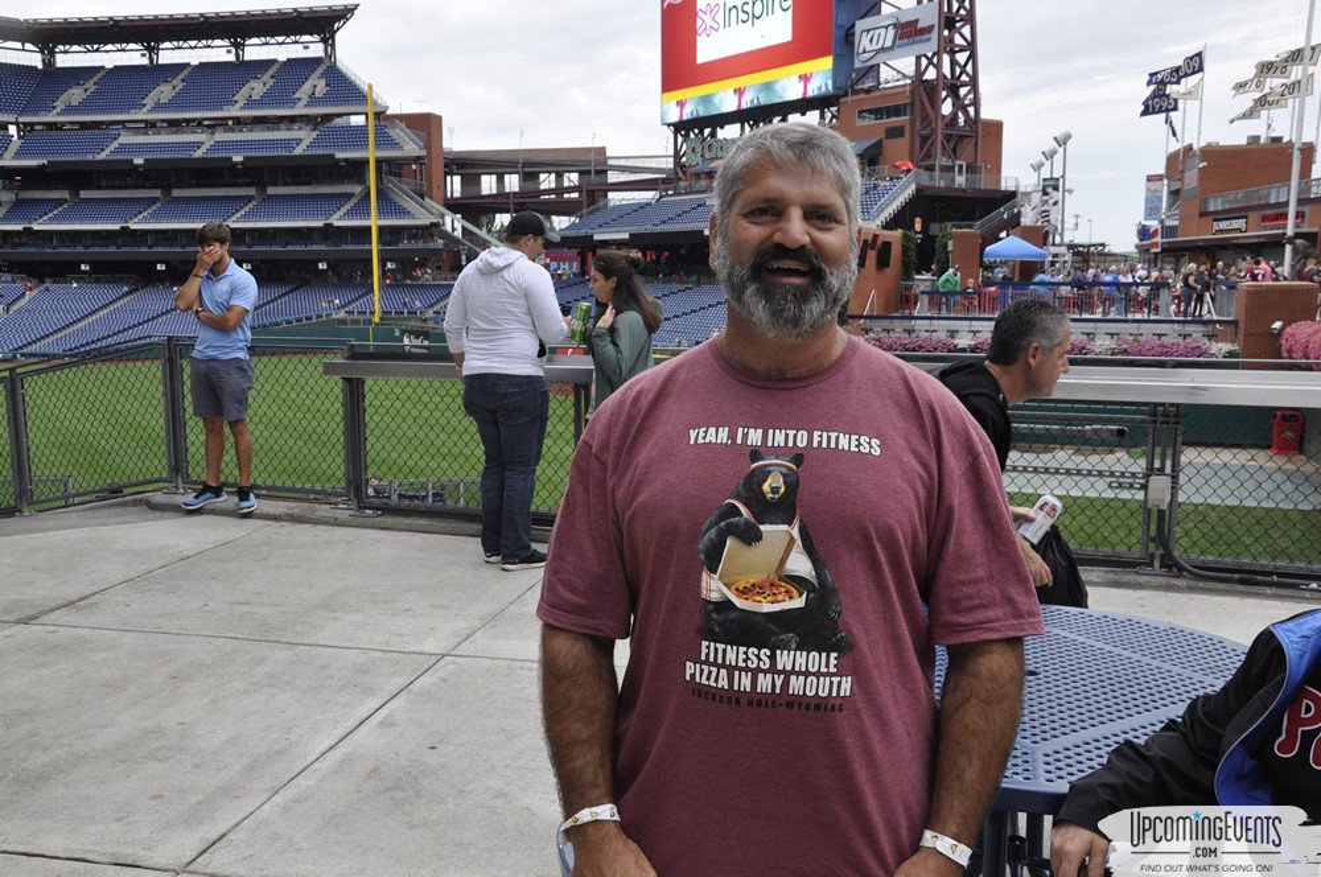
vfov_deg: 39.9
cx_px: 660
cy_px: 438
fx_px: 1209
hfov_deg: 57.3
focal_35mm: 33
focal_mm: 22
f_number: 10
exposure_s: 1/100
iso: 400
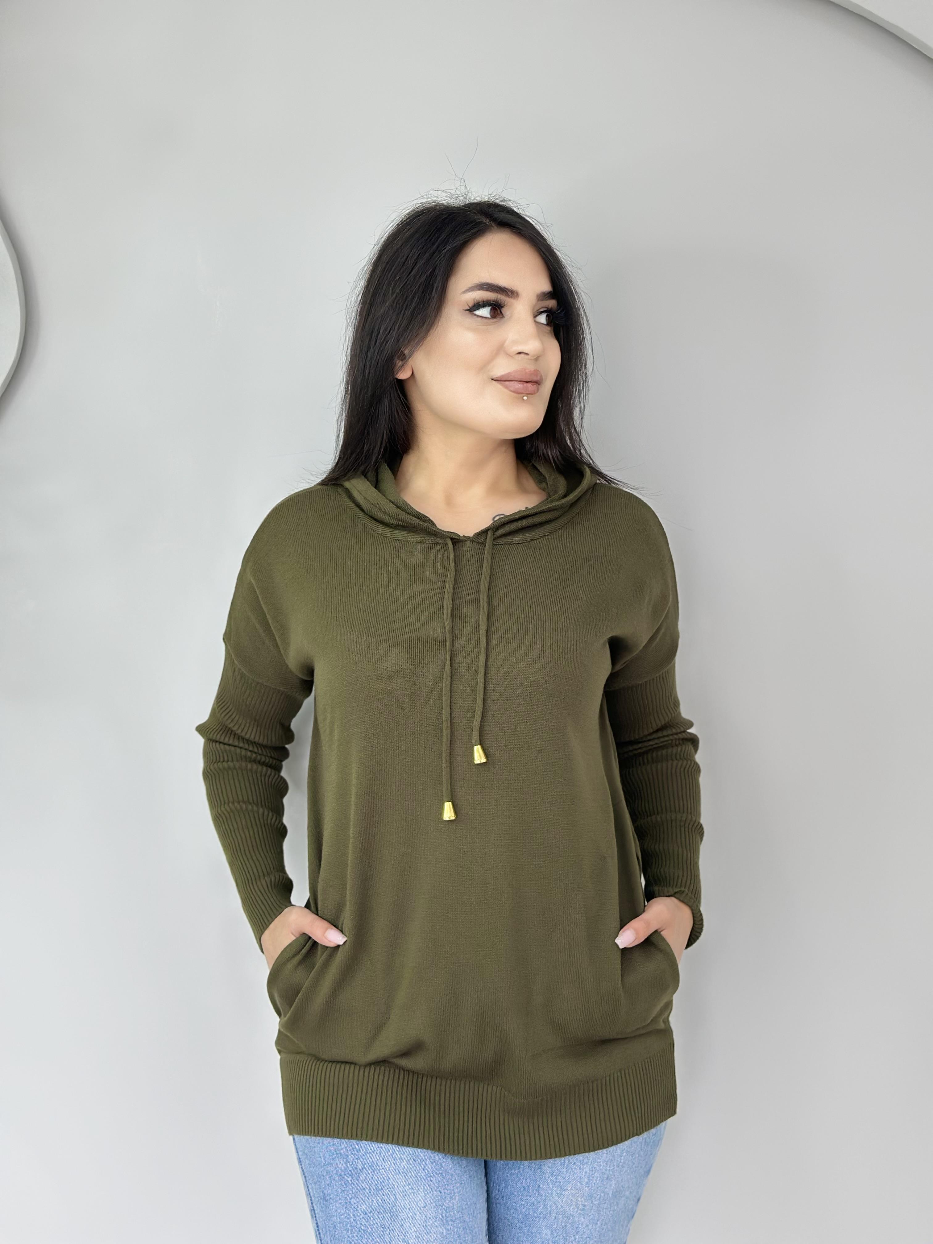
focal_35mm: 48
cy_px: 622
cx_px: 466
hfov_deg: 30.3
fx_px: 1725
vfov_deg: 39.7
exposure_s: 1/96
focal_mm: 6.86
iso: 125
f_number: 1.78
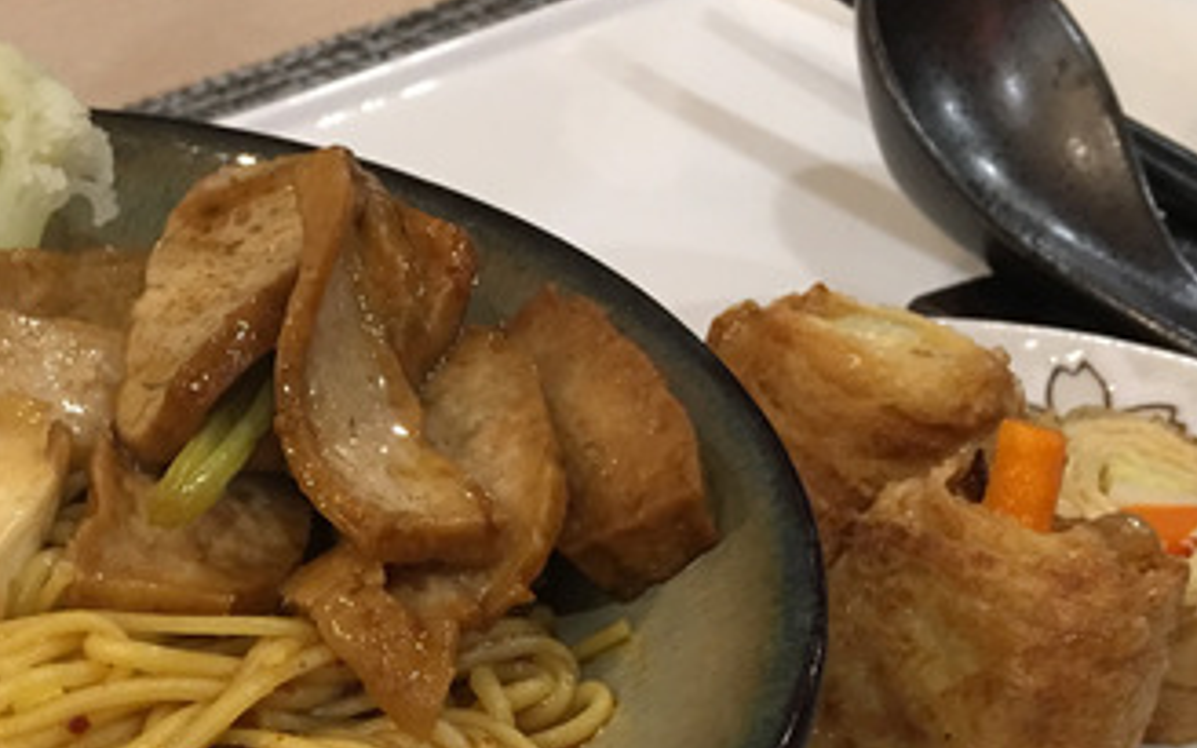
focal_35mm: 75
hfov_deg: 27.0
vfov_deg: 16.7
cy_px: 894
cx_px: 245
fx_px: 2447
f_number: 2.2
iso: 50
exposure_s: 1/15
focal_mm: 4.15
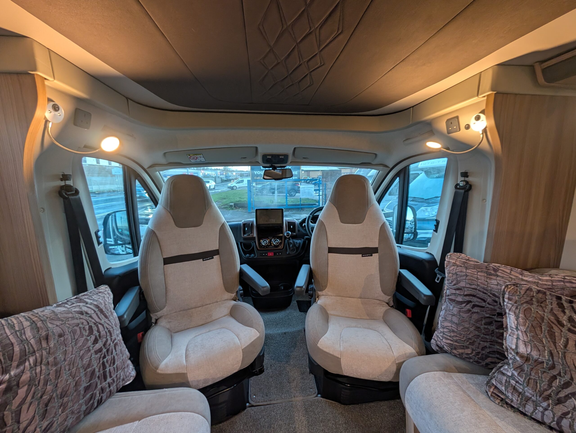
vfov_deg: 94.6
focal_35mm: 12
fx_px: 200
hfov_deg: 110.5
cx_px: 288
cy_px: 216
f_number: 1.7
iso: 130
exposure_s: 1/47.5
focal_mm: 2.02
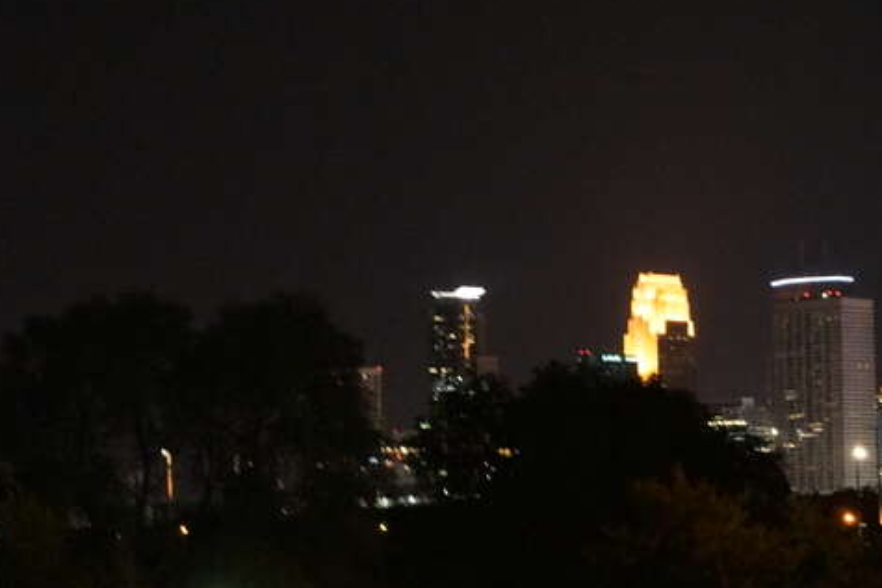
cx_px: 611
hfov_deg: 14.7
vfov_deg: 9.9
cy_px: 274
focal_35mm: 139
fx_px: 3402
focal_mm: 55
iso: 6400
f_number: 5.6
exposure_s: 1/5
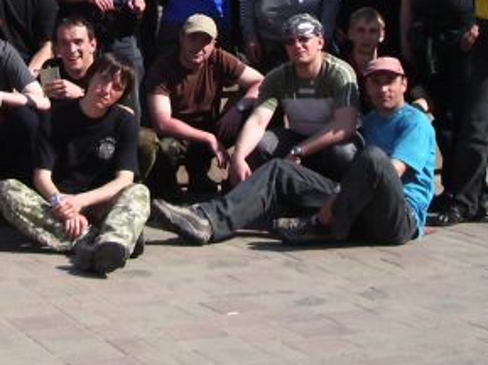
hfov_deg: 20.0
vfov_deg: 14.7
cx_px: 79
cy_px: -69
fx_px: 1366
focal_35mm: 97
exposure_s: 1/500
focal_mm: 5.8
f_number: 4.3
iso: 50
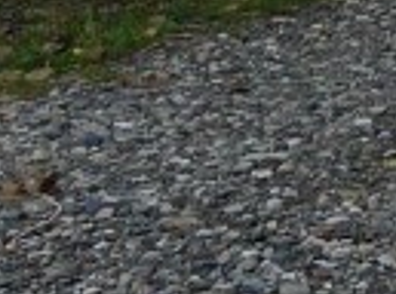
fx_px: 2635
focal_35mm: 231
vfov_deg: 5.9
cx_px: 1163
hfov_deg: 7.6
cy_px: -662
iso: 100
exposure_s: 1/250
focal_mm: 4.7
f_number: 5.6
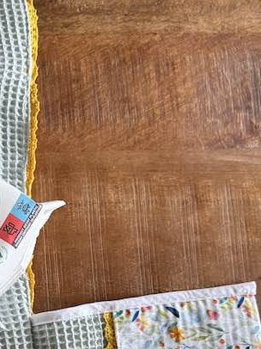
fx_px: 715
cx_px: -102
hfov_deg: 18.8
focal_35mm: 71
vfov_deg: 26.8
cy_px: 288
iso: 200
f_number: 1.78
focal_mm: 6.76
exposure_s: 1/121
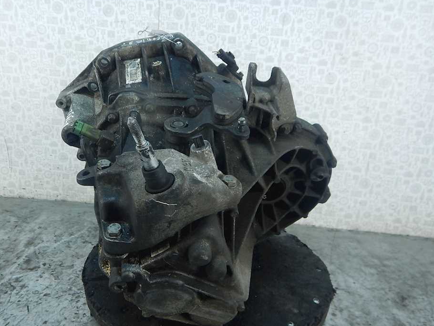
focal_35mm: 27
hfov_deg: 65.1
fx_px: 339
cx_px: 195
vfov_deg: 51.3
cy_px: 176
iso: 200
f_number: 2.8
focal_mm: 4.3
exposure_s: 1/30
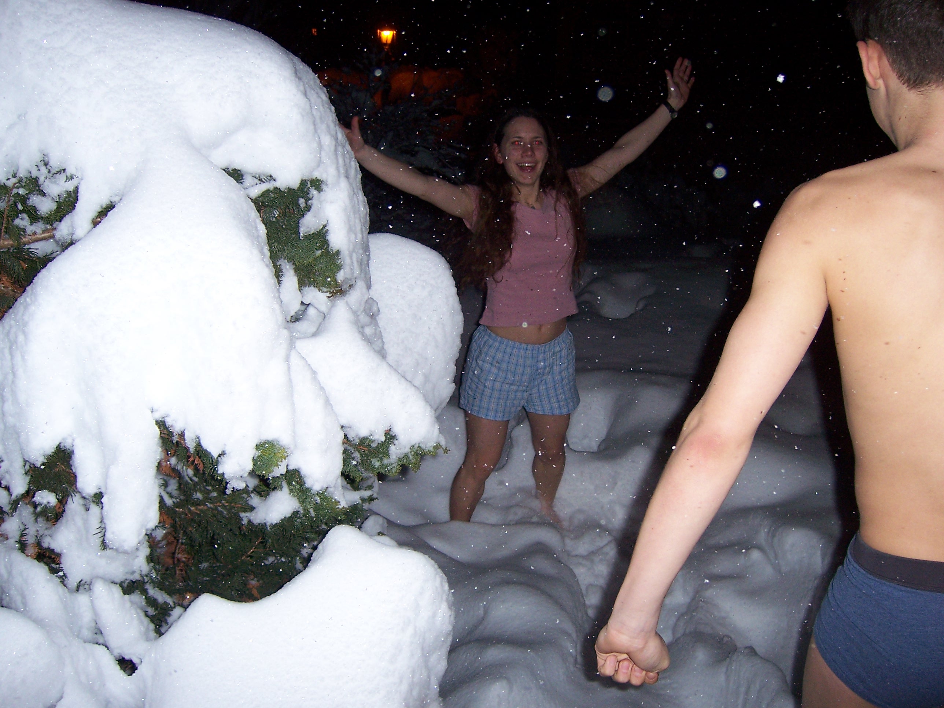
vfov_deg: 39.7
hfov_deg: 51.4
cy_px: 354
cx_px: 472
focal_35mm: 36
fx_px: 982
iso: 125
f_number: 2.8
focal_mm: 6.2
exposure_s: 1/60
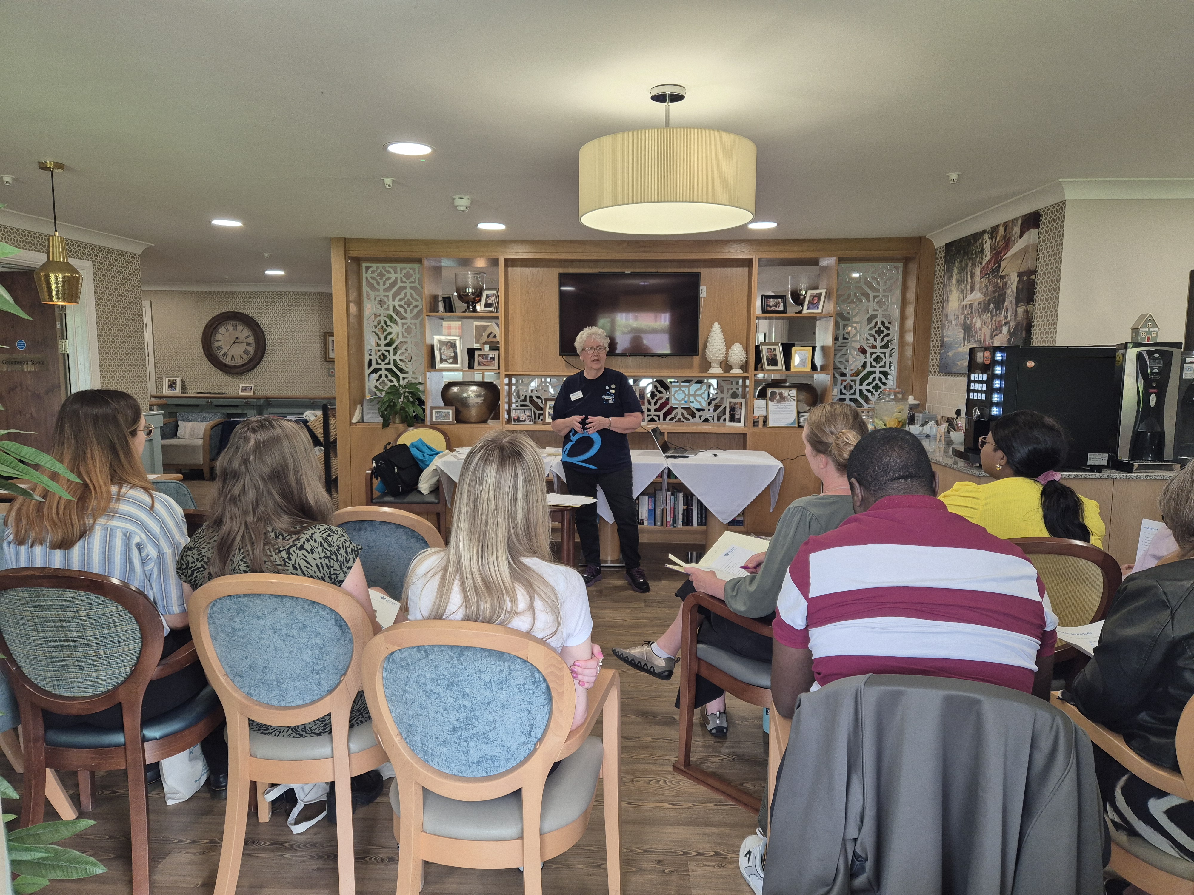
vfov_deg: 58.9
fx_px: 793
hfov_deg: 73.9
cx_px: 597
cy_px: 448
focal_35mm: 23
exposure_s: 1/100
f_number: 1.8
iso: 100
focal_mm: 5.4
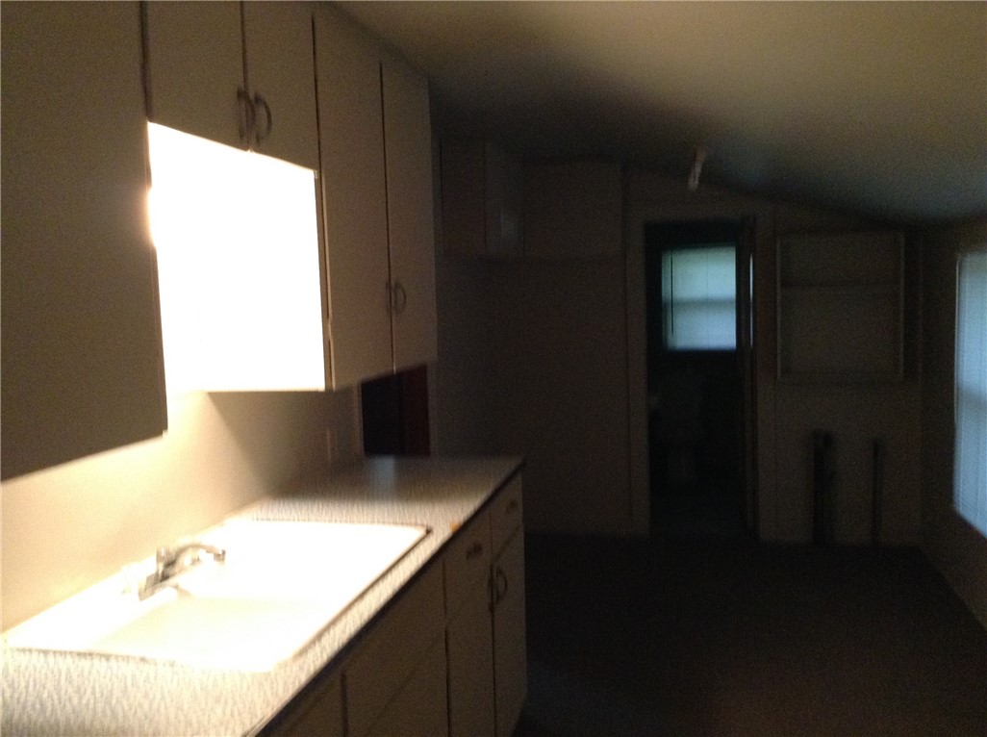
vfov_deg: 42.8
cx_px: 494
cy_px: 368
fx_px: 939
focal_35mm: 33
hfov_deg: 55.4
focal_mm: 3.3
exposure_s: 1/15
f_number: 2.4
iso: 320
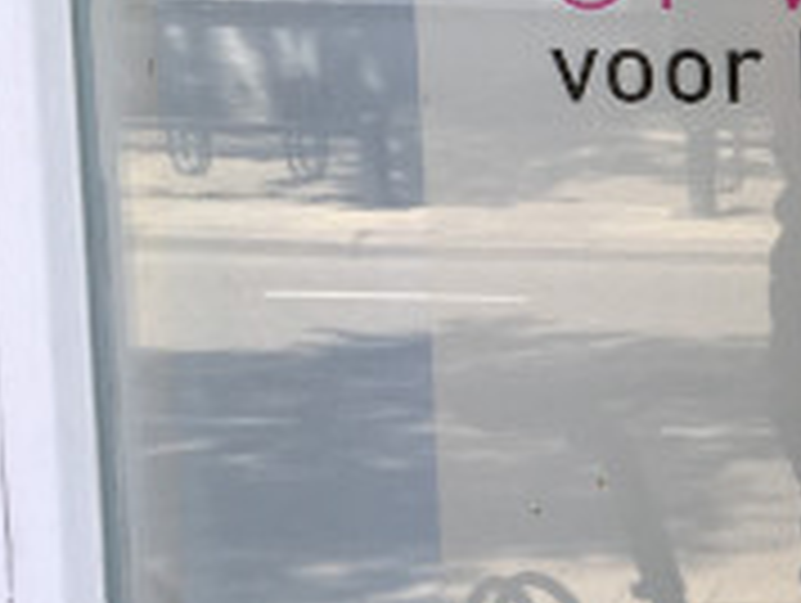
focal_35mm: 117
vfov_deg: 12.7
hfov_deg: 14.5
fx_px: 2711
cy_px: 338
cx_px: 1490
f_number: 2.2
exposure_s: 1/124
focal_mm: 4.15
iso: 25
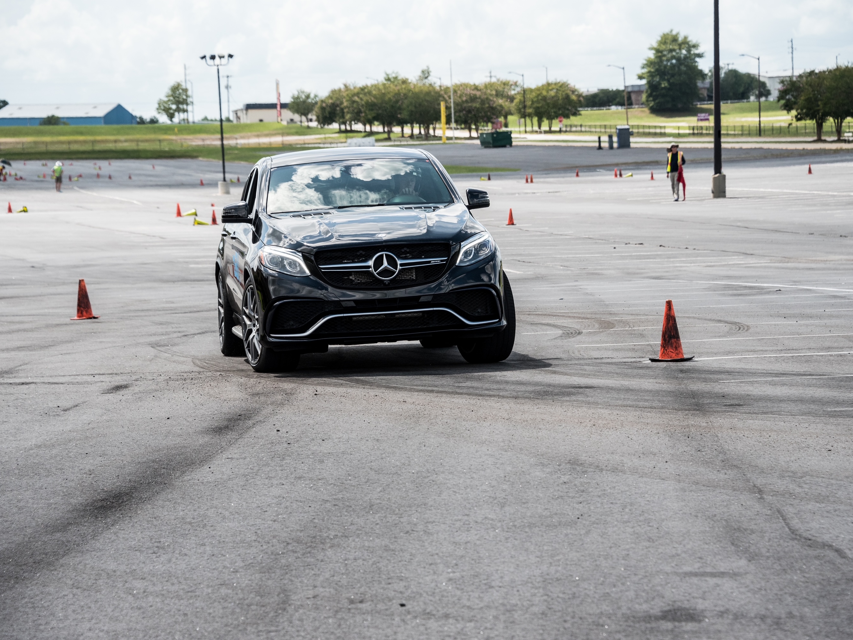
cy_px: 321
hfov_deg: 14.5
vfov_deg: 10.9
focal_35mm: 136
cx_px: 445
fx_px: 3351
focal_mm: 125
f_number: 7.1
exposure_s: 1/2000
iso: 800
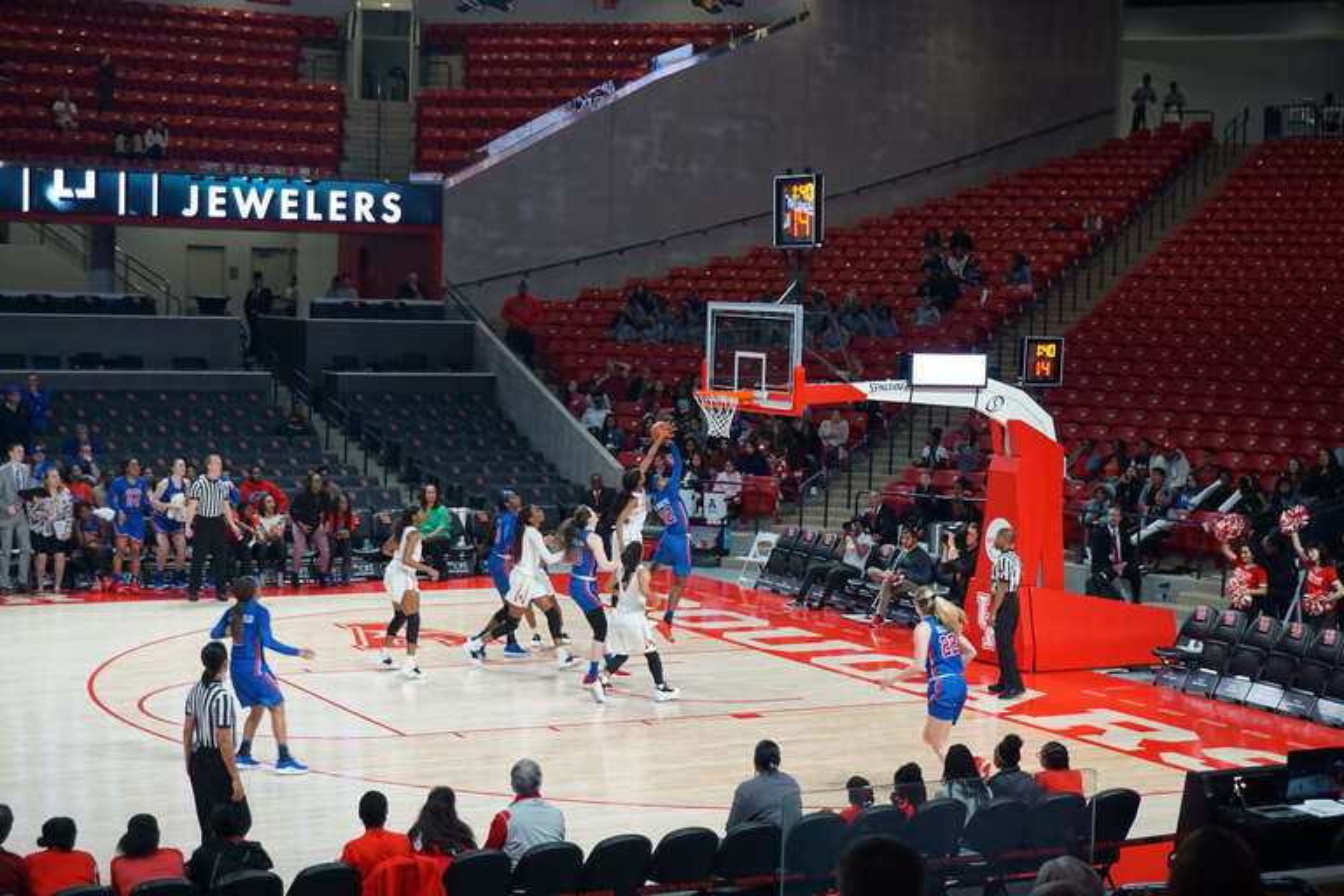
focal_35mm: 64
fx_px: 2408
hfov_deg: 31.2
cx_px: 672
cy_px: 448
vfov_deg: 21.1
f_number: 5.6
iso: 500
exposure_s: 1/80
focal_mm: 43
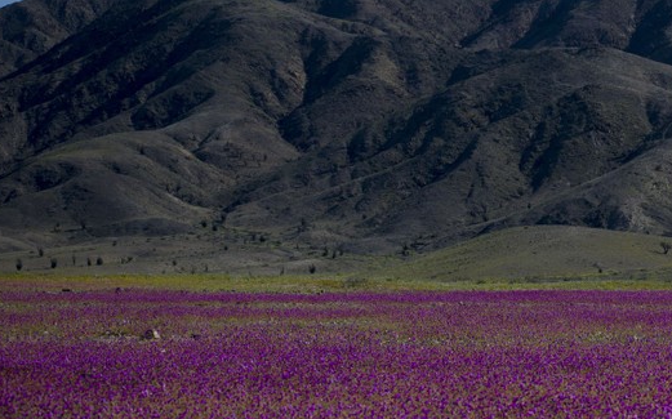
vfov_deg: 7.1
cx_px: 562
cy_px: 220
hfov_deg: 11.3
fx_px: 3386
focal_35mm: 185
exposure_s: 1/1600
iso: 100
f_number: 4.5
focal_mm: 70
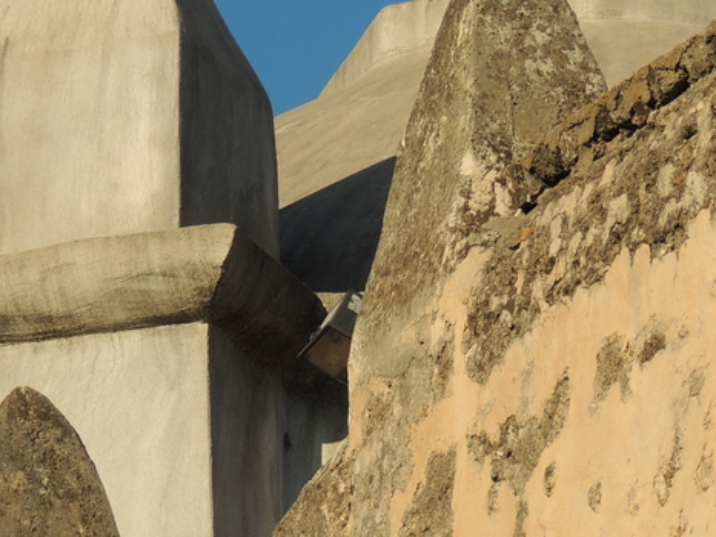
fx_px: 8237
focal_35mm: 398
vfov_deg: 3.7
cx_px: 212
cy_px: 98
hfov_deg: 5.0
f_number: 4.4
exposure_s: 1/1000
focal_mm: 25.8
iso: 100
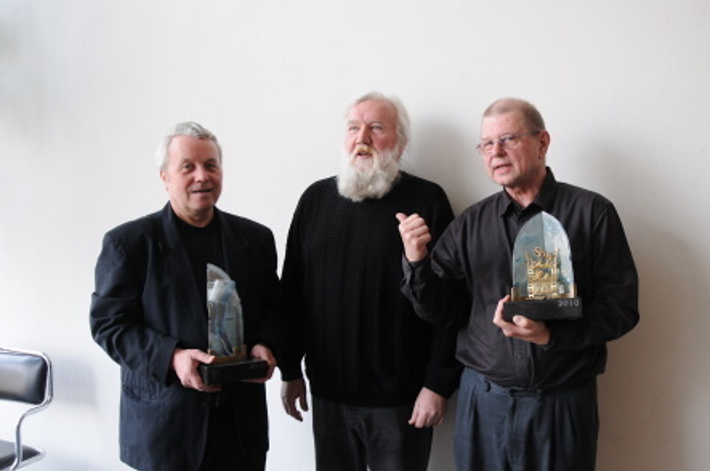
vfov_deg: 37.2
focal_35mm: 36
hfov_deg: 53.7
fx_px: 700
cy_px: 255
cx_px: 375
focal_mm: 21
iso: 400
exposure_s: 1/50
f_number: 6.3
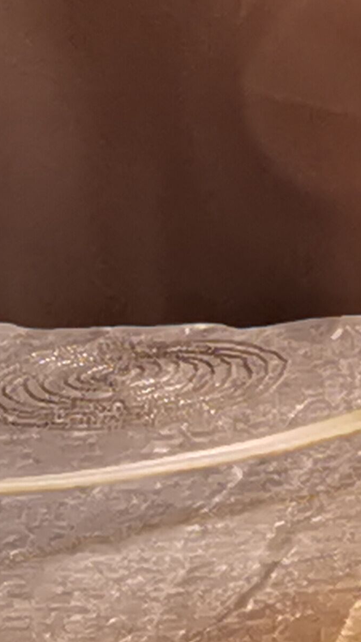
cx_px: 1125
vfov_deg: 10.7
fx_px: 3422
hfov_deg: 5.6
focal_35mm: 201
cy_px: 236
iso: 80
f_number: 2.2
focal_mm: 2.26
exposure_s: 1/100
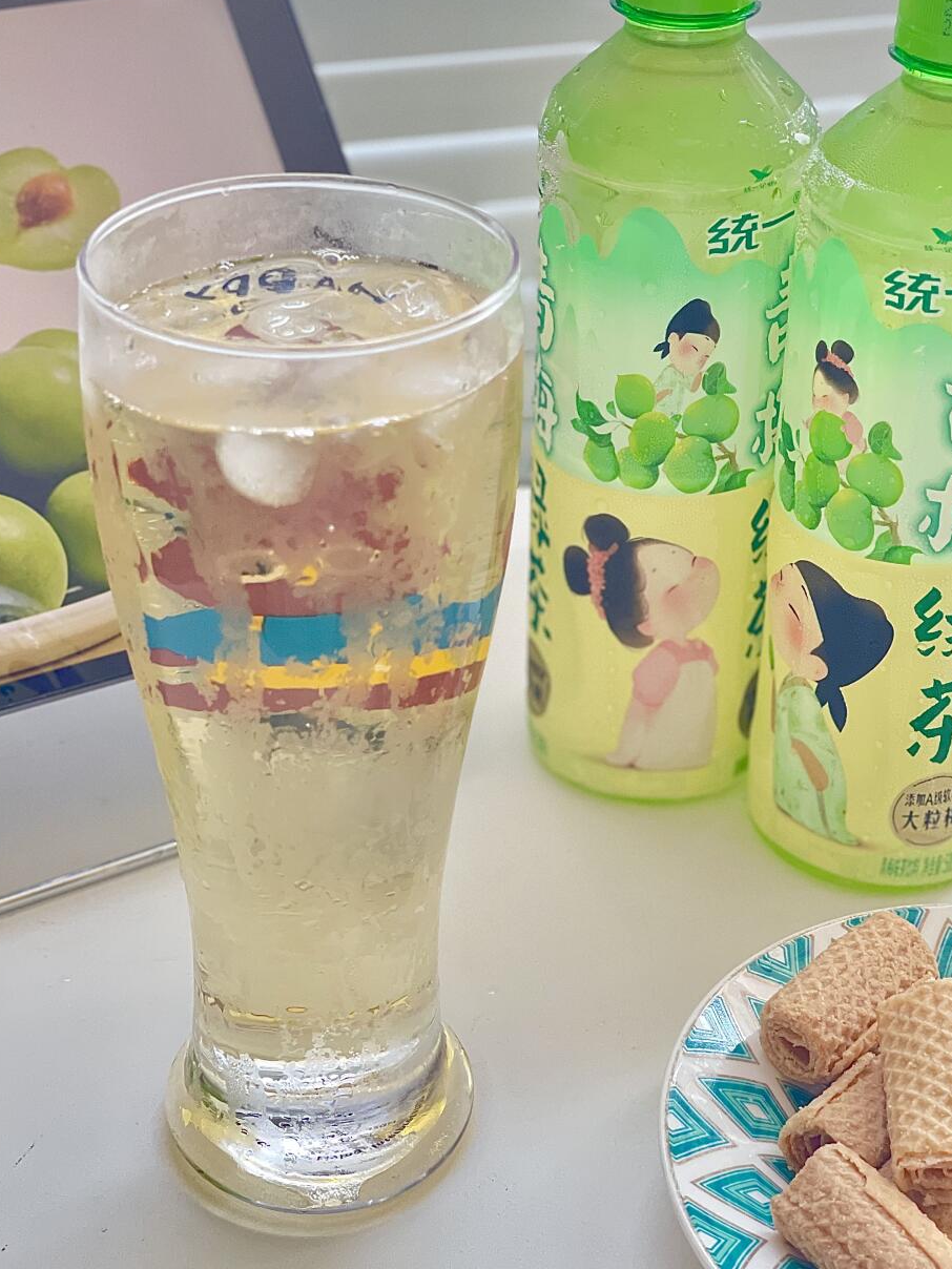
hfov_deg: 23.6
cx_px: 552
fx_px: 2273
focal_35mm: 62
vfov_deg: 31.2
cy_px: 580
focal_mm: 6
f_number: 2
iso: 250
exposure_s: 1/87
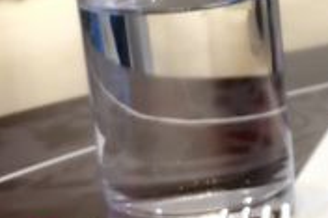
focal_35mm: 154
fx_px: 1402
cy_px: -24
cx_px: 811
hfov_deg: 11.0
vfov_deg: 8.8
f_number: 1.79
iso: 216
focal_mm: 4.8
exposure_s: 1/50
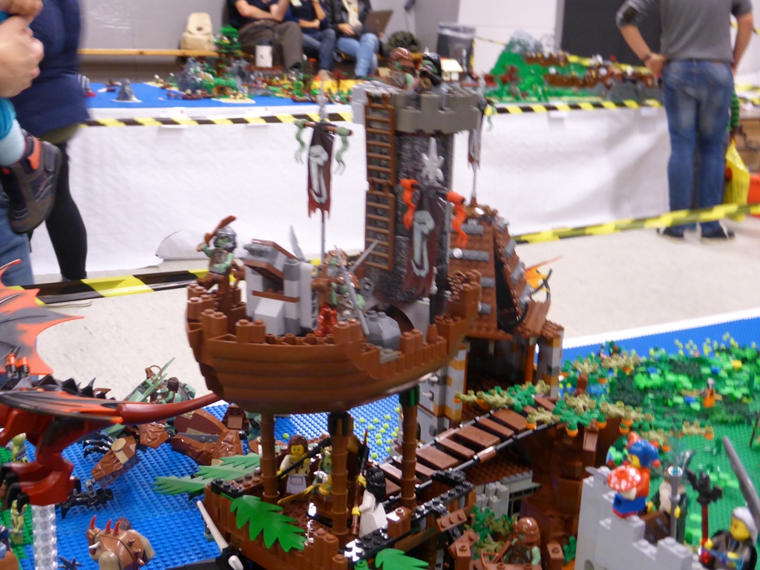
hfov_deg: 45.8
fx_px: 900
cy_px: 285
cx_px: 380
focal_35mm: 41
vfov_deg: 35.1
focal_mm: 7.4
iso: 400
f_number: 3.9
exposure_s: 1/8
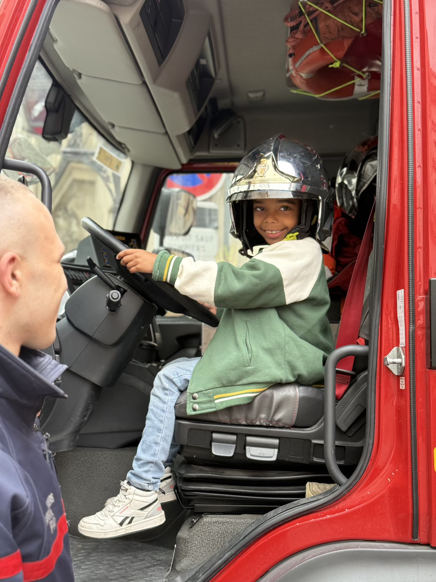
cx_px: 218
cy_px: 291
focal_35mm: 48
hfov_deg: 30.3
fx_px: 806
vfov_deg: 39.7
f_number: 1.78
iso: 100
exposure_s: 1/396
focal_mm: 6.76
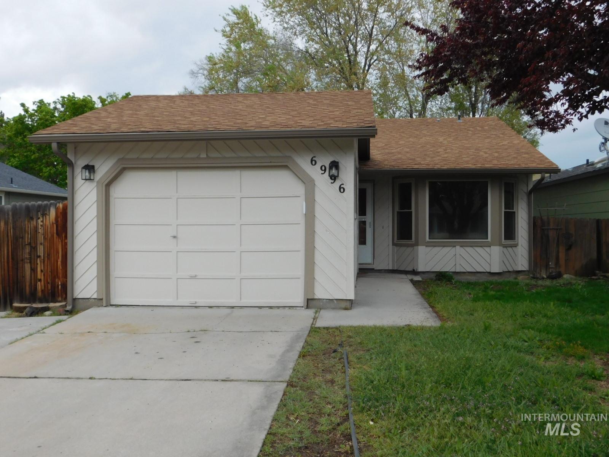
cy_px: 228
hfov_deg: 51.4
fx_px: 633
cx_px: 304
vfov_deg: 39.7
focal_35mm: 36
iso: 125
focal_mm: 6.3
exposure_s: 1/1000
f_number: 3.5
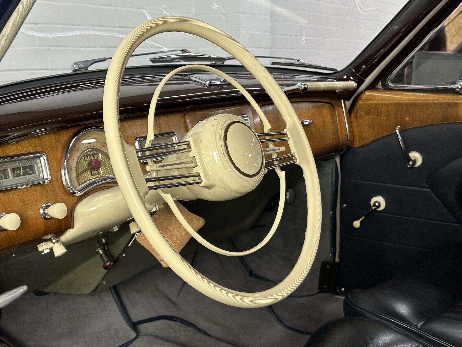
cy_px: 174
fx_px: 641
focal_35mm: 48
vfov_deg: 30.3
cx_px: 231
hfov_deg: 39.7
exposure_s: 1/50
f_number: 1.78
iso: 250
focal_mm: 6.86
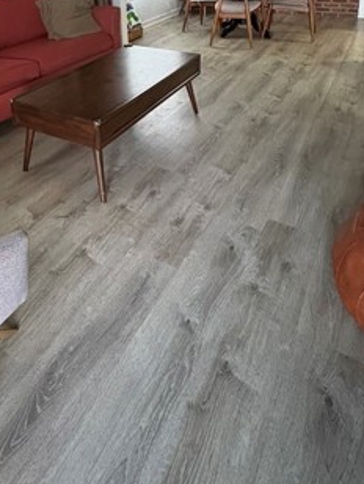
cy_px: 44
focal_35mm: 29
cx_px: 108
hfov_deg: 47.1
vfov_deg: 53.5
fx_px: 406
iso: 1000
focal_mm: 2.22
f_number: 2.2
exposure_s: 1/30
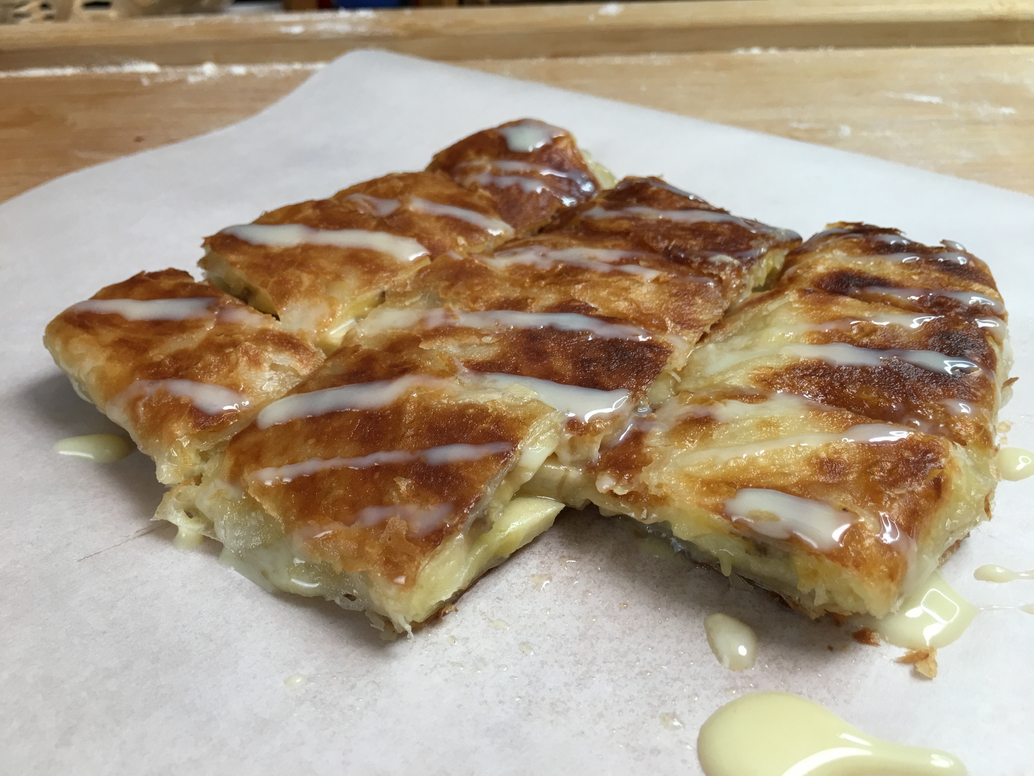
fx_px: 866
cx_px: 517
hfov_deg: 61.7
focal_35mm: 29
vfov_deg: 48.2
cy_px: 388
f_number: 2.2
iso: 32
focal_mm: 4.15
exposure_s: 1/33
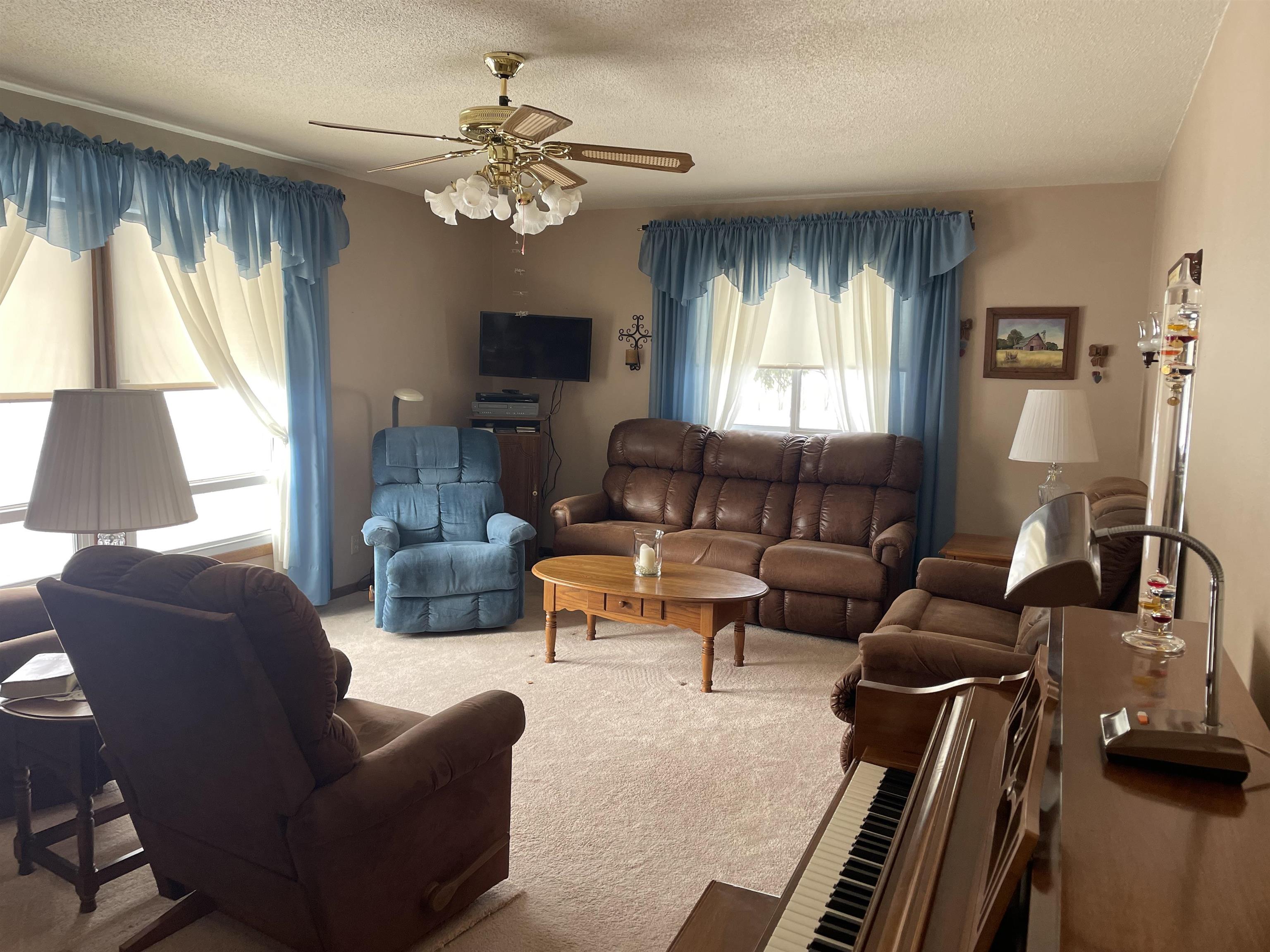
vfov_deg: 53.1
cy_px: 476
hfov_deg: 67.3
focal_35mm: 26
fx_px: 954
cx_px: 635
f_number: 1.6
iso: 100
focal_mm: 4.2
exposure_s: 1/121
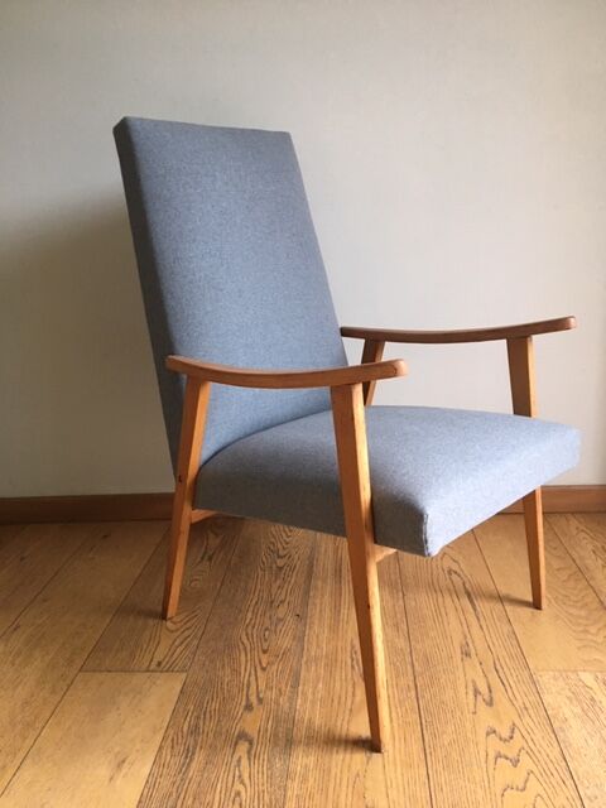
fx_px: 677
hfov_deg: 48.2
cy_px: 404
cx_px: 303
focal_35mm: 29
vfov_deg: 61.7
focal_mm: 4.15
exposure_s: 1/33
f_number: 2.2
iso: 160
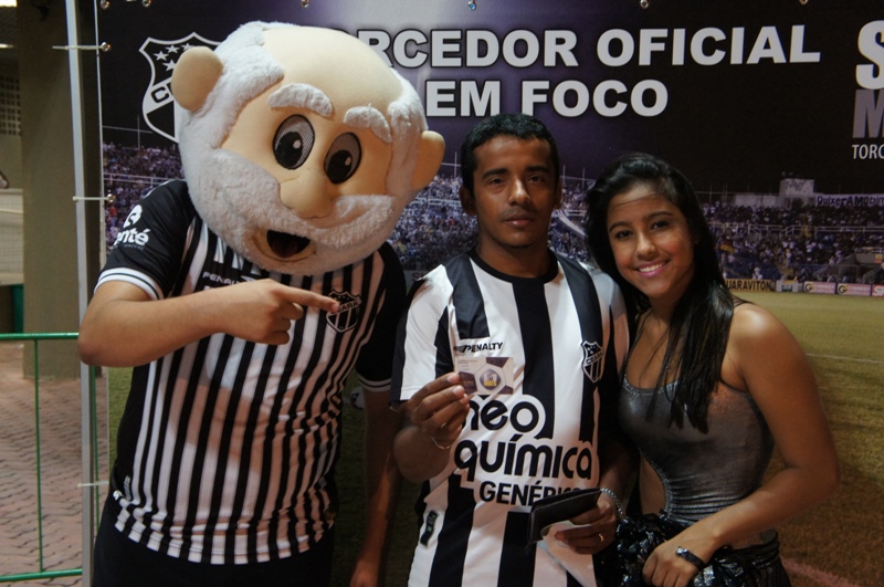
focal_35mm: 50
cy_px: 294
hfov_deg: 40.0
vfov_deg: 27.2
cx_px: 442
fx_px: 1214
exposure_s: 1/30
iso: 1600
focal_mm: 33
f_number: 4.5
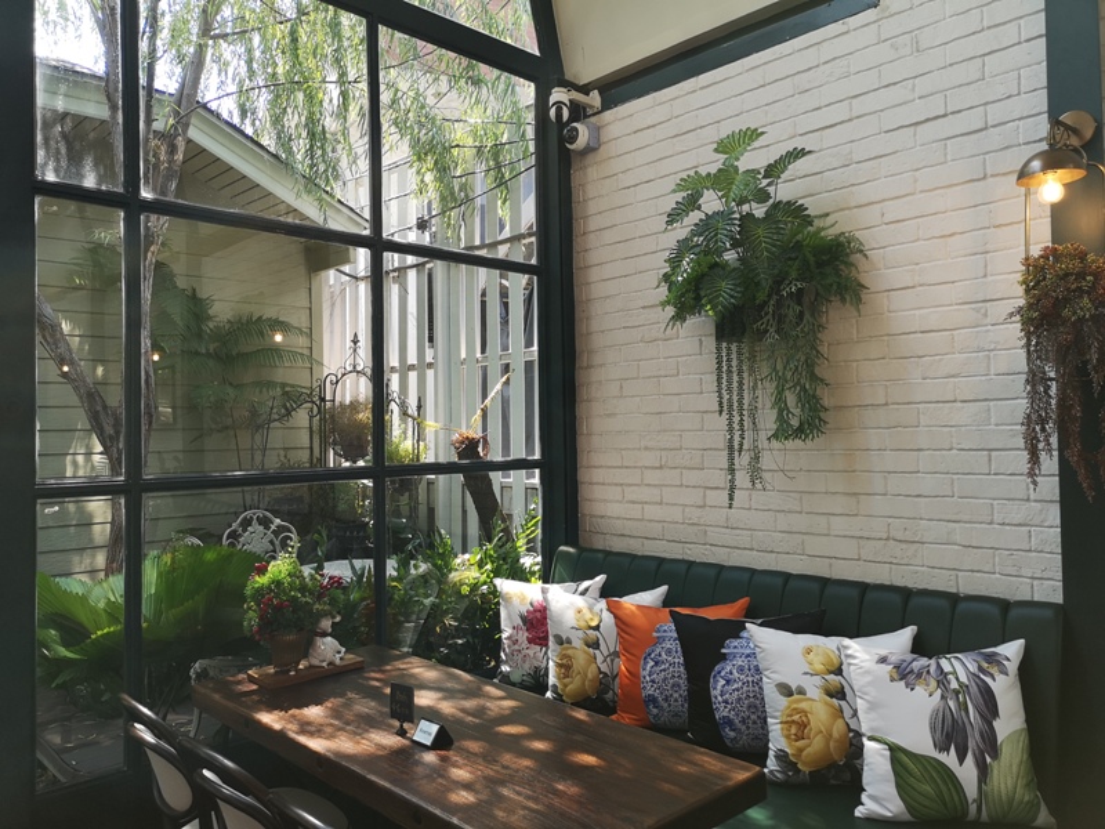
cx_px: 552
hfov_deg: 65.3
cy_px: 414
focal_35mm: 27
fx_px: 862
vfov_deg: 51.4
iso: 50
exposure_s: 1/100
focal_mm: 3.95
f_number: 1.8
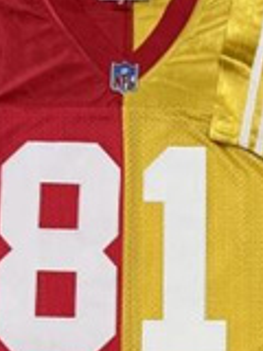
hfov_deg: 15.5
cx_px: 351
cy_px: 382
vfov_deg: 20.8
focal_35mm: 90
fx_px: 912
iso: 200
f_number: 1.78
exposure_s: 1/112
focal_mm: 6.76
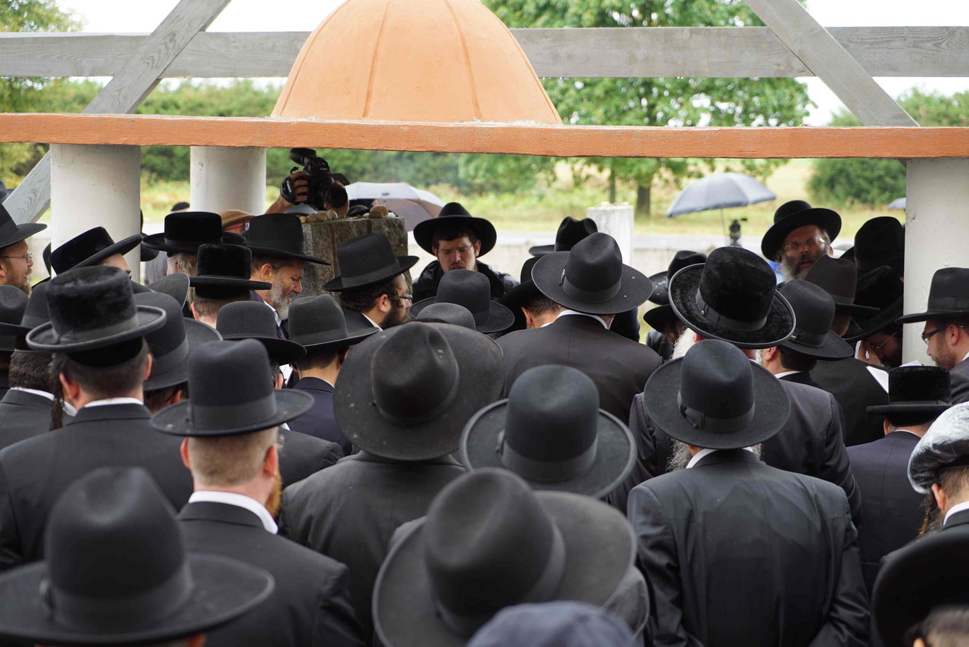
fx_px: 1885
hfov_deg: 28.8
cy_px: 324
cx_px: 484
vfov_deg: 19.5
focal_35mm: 70
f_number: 4
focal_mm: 70
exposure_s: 1/80
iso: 125
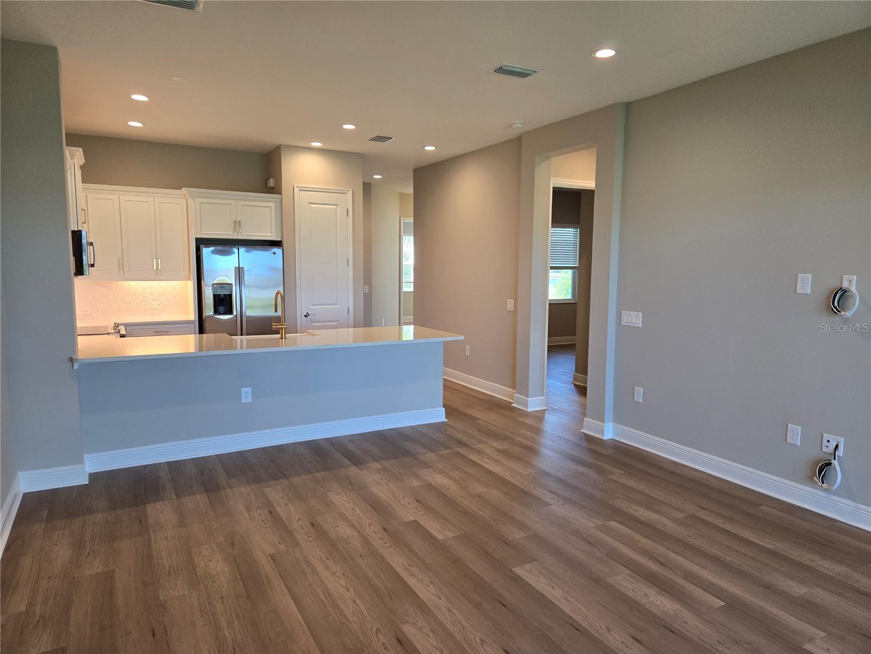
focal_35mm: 23
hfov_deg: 73.9
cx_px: 436
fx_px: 579
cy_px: 327
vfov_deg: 58.9
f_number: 1.8
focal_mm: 5.4
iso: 100
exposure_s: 1/120
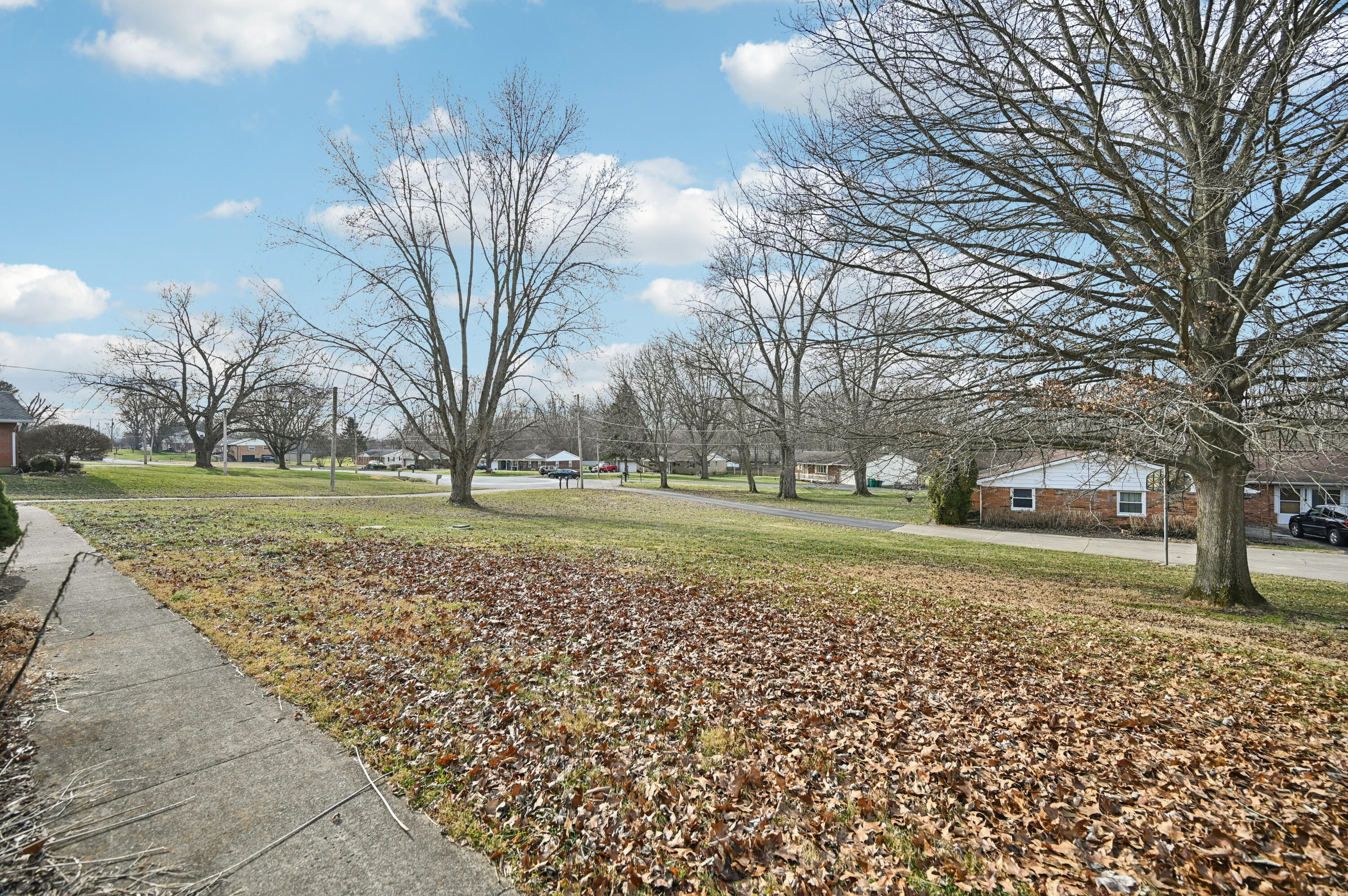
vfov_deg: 81.1
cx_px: 674
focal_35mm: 14
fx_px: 524
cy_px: 448
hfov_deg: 104.3
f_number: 4
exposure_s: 1/1500
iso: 400
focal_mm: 14
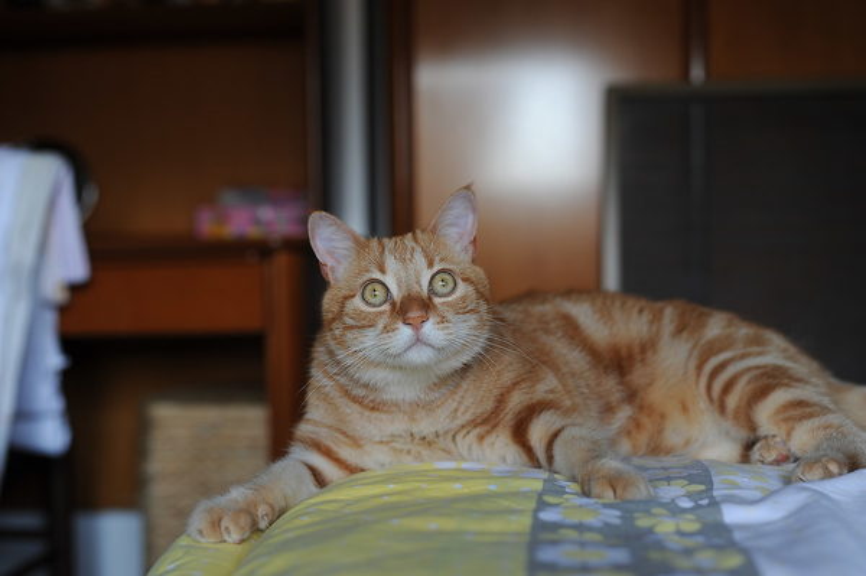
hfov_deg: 39.6
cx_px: 433
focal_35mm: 50
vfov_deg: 26.9
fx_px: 1202
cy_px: 288
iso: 450
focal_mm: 50
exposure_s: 1/80
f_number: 2.8
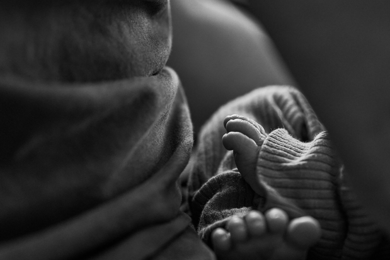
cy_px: 173
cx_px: 179
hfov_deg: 25.1
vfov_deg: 16.8
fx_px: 877
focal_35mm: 81
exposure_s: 1/160
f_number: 2.8
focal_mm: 55
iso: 800
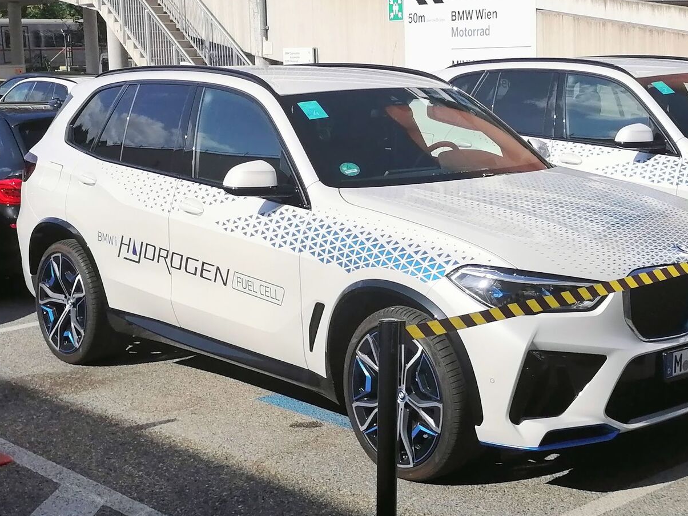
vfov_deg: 28.5
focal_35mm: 51
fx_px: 1014
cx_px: 521
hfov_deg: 36.6
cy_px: 197
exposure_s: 1/2525
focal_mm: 5.3
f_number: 1.8
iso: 50
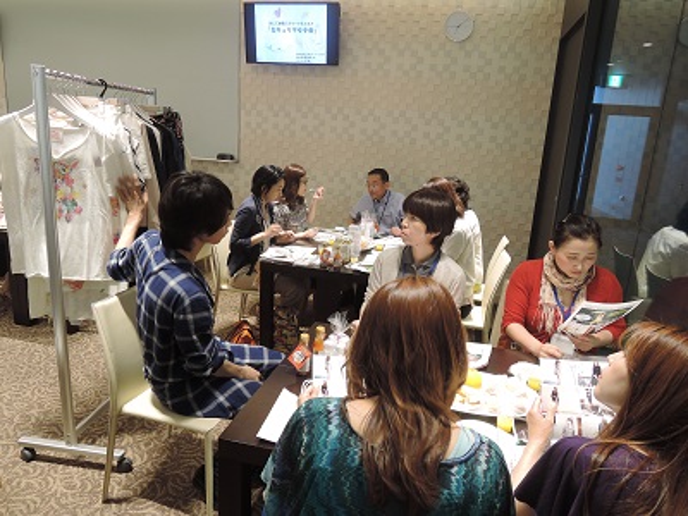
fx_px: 477
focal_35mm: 24
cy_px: 258
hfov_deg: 71.6
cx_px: 344
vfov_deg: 56.8
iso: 180
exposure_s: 1/30
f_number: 2.8
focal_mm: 5.1
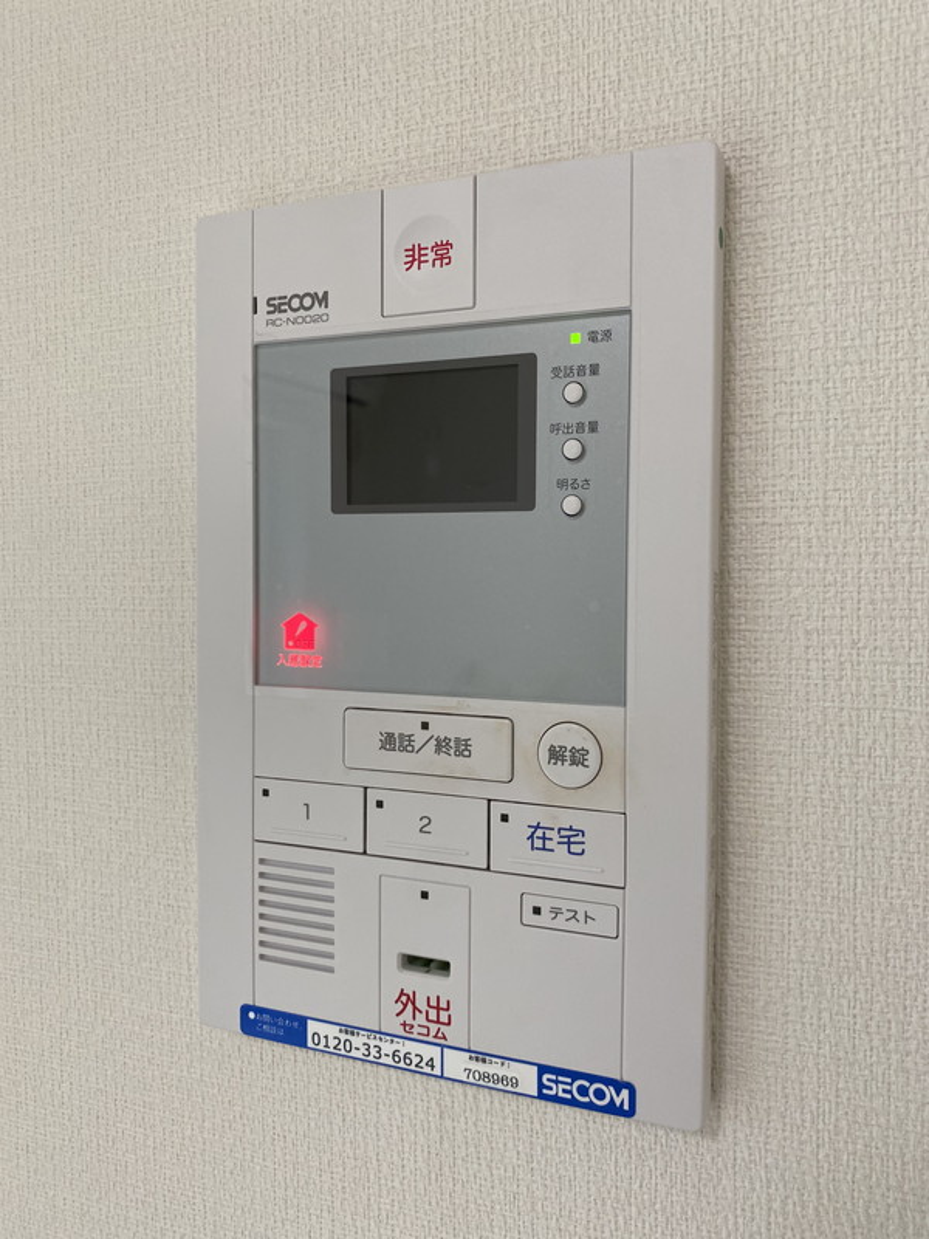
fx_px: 930
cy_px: 620
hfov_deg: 53.1
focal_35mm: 26
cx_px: 464
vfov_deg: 67.3
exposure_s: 1/110
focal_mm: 4.25
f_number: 1.8
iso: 125
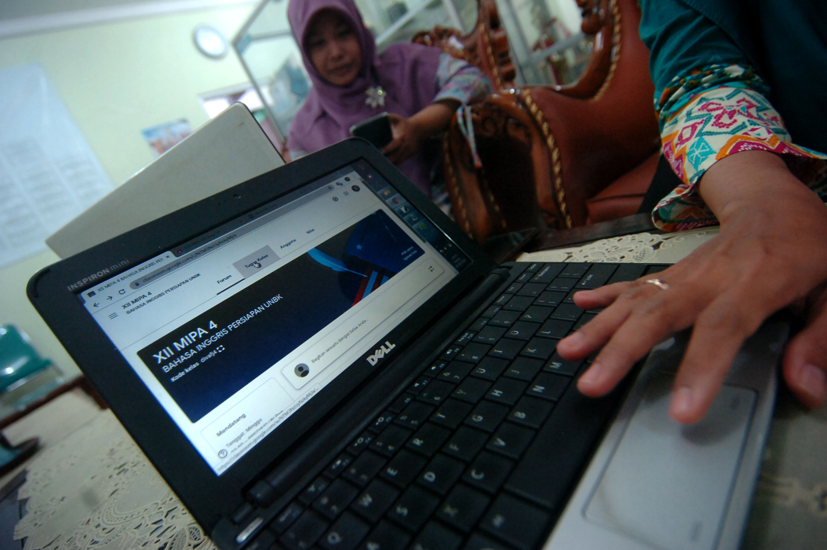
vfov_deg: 67.3
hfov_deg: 90.0
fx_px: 413
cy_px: 275
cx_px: 414
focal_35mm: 18
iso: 800
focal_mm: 12
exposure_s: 1/15
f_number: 4
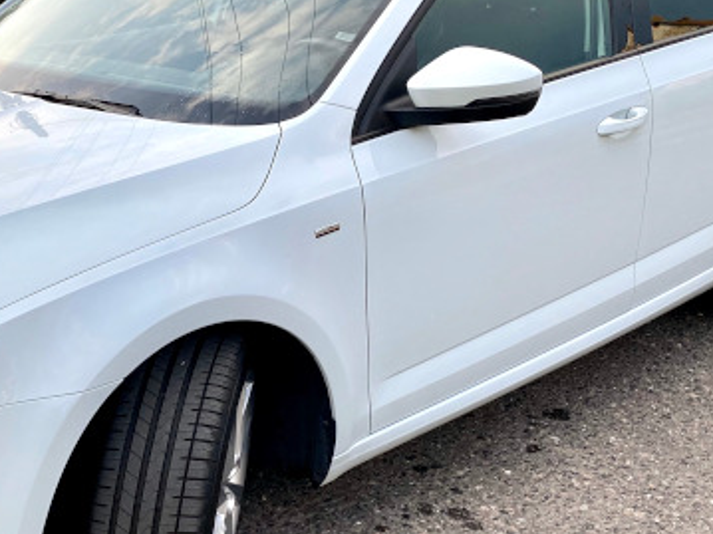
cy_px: 286
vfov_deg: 25.2
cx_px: 209
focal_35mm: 58
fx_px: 1194
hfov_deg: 32.8
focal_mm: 4.25
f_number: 1.8
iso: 32
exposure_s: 1/604
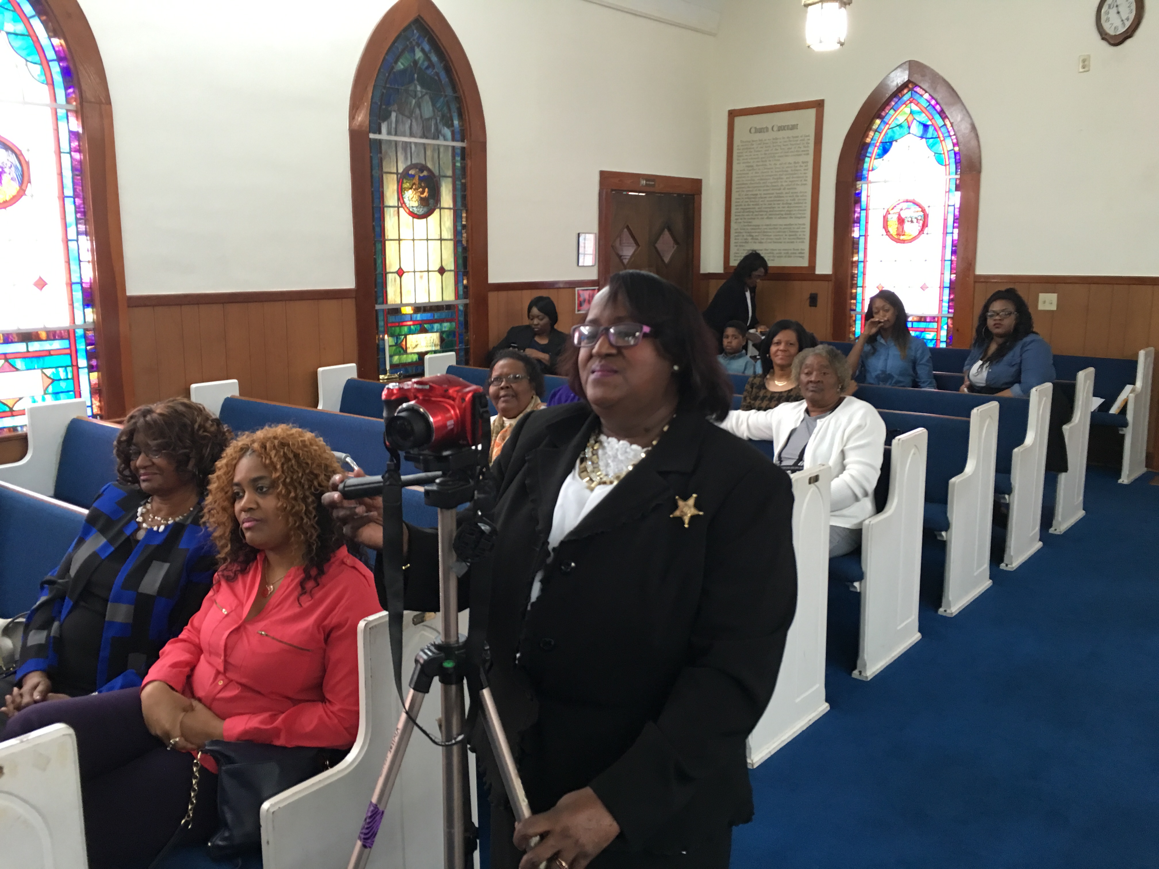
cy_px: 434
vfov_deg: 48.2
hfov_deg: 61.7
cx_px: 580
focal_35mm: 29
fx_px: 971
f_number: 2.2
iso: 64
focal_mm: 4.15
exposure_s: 1/15
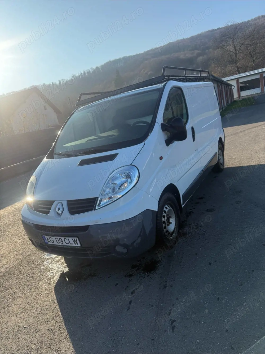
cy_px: 177
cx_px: 132
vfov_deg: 71.6
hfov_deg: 56.8
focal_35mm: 24
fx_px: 245
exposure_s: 1/3759
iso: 100
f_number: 1.78
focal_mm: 6.76
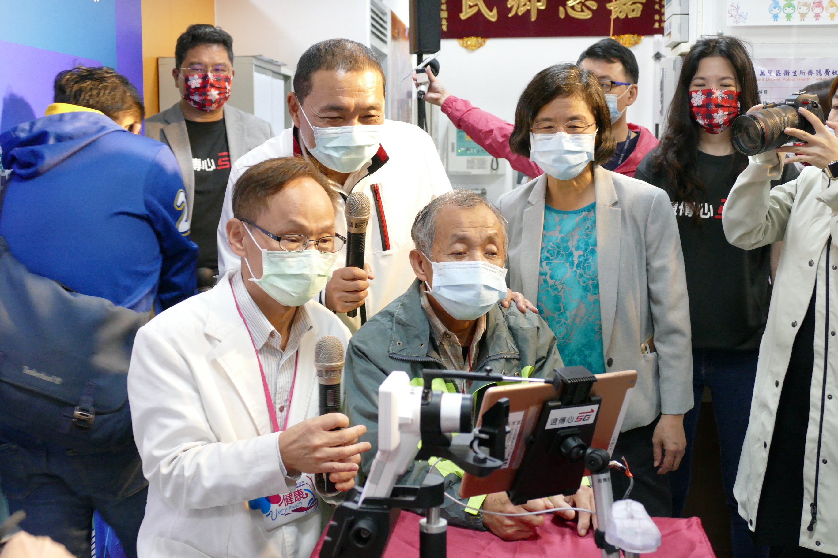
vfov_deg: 27.5
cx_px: 419
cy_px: 279
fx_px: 1141
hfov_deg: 40.3
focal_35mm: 49
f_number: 3.3
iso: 1000
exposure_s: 1/80
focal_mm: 17.83
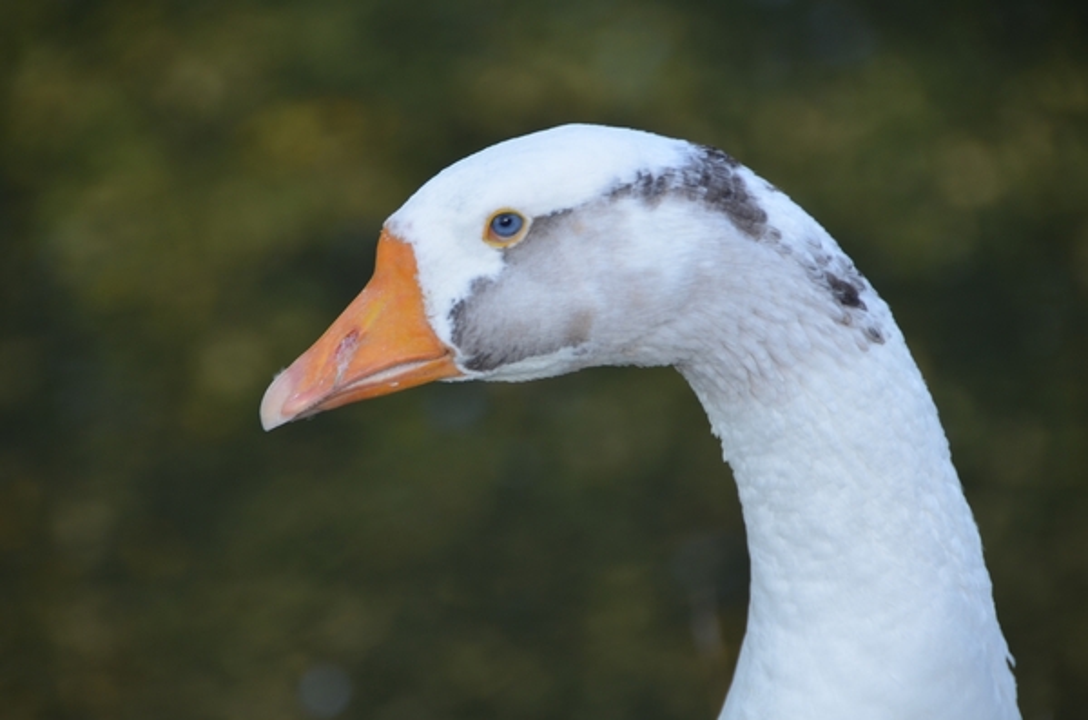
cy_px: 360
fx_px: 9045
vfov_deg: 4.6
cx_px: 544
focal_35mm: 300
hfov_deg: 6.9
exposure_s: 1/125
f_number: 5.6
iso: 140
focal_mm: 200
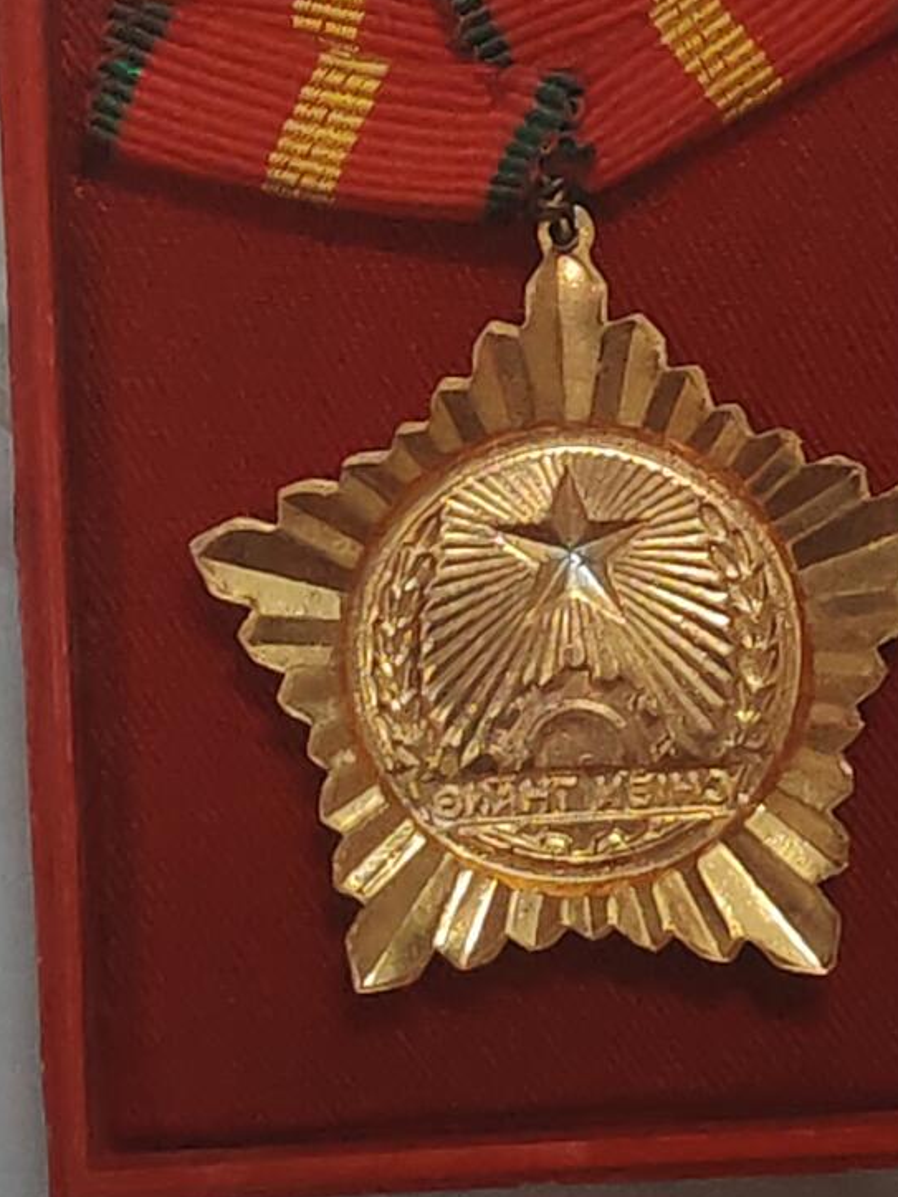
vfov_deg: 11.6
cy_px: 207
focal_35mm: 169
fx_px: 5846
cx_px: 556
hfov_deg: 8.8
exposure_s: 1/33
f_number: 1.95
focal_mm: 5.52
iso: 500
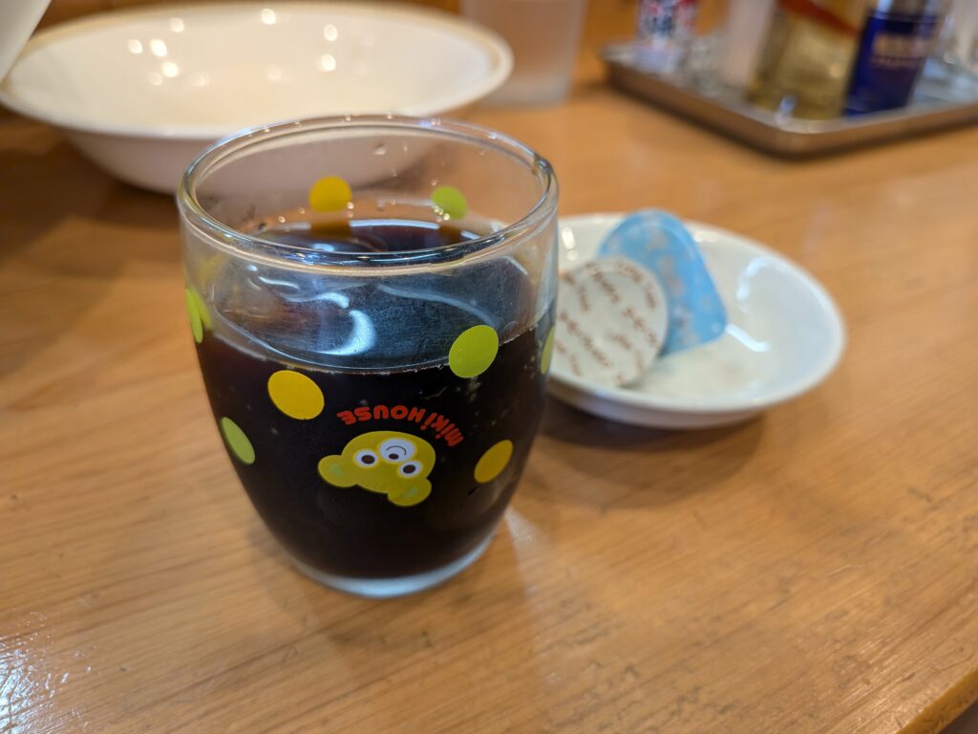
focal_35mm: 24
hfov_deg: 71.6
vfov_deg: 56.8
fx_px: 678
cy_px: 367
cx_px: 489
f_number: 1.7
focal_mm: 4.53
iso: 93
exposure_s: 1/100
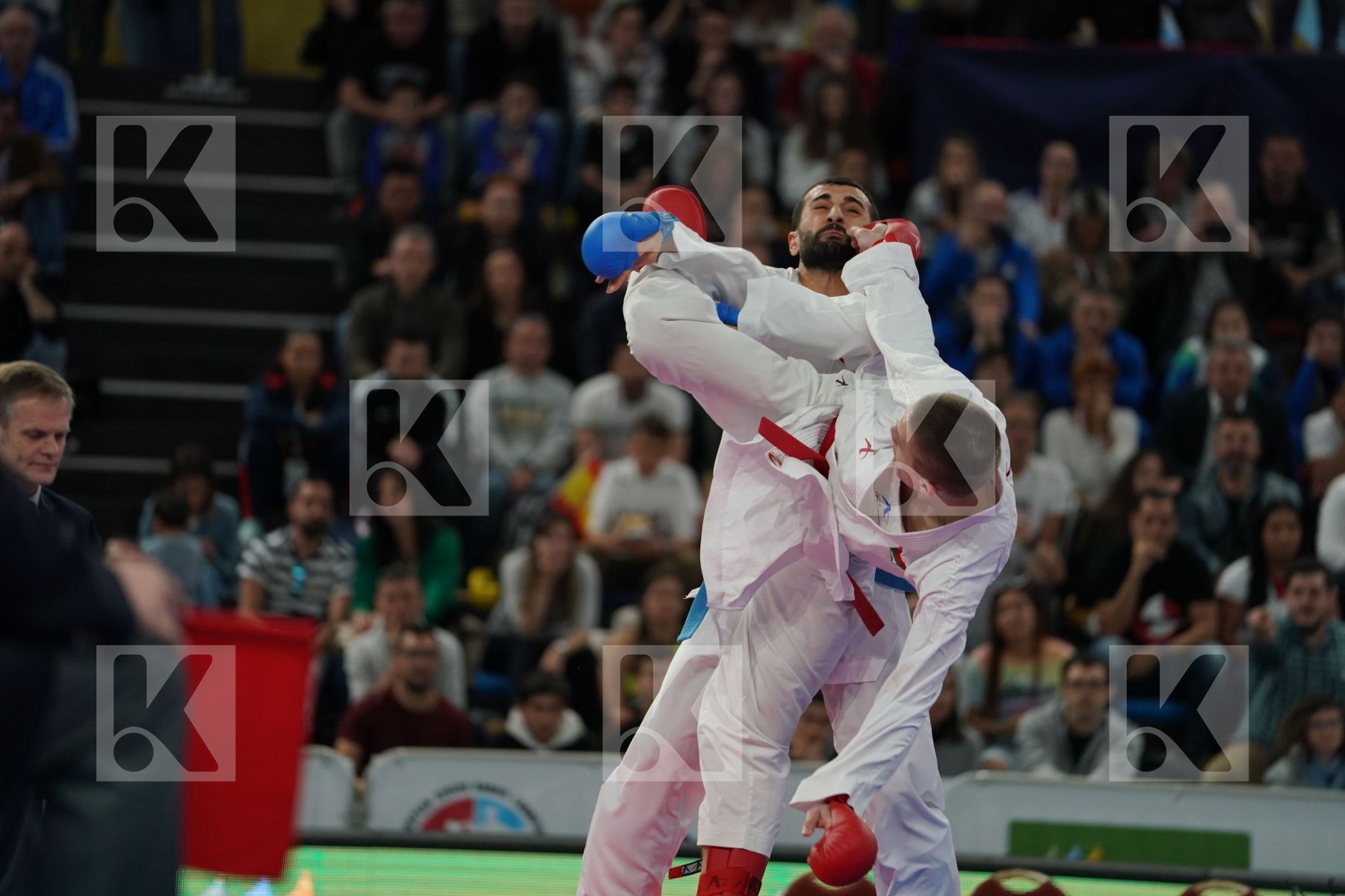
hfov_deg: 10.3
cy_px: 448
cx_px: 672
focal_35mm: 200
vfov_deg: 6.9
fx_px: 7472
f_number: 2.8
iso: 1600
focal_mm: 200
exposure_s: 1/1000
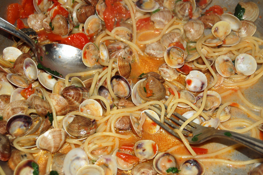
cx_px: 132
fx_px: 504
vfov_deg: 19.7
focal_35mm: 69
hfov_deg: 29.3
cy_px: 88
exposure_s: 1/60
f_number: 5.3
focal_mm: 46
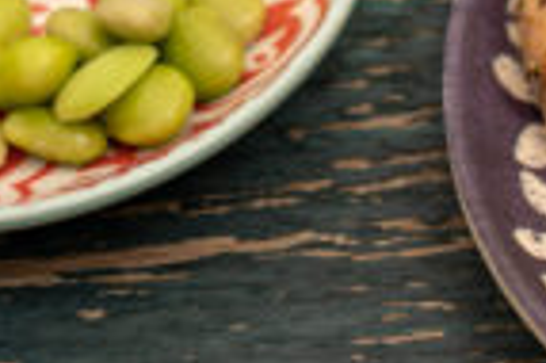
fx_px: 7802
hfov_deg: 3.9
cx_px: 1268
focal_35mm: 515
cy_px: -50
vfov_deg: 2.7
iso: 125
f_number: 4
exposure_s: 1/125
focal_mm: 96
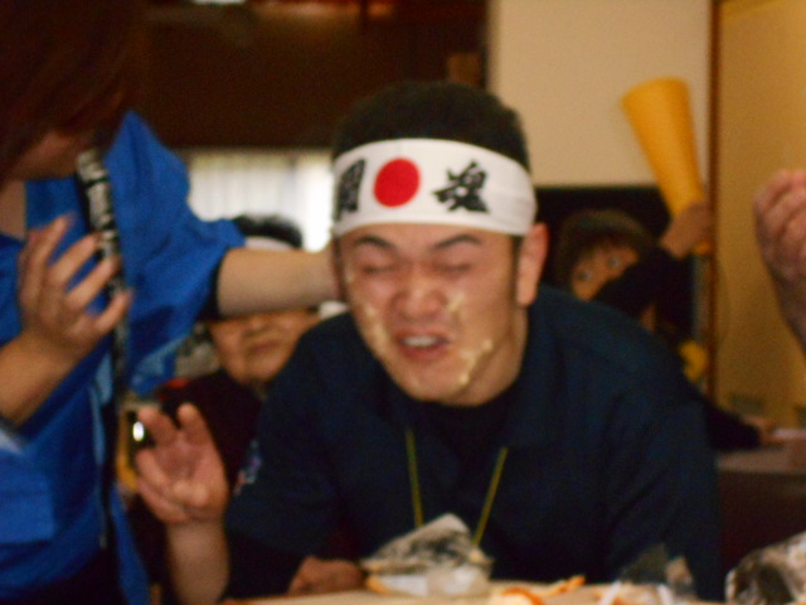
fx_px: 3027
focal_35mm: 130
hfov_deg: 15.2
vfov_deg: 11.4
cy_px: 302
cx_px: 403
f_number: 6.5
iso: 1100
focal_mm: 23
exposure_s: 1/60
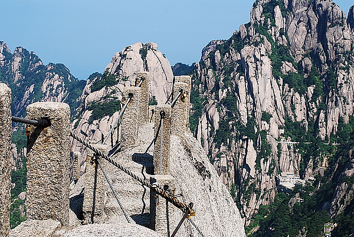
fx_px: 709
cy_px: 118
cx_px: 177
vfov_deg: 19.0
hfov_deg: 28.0
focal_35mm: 72
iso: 140
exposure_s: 1/250
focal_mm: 48
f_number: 10
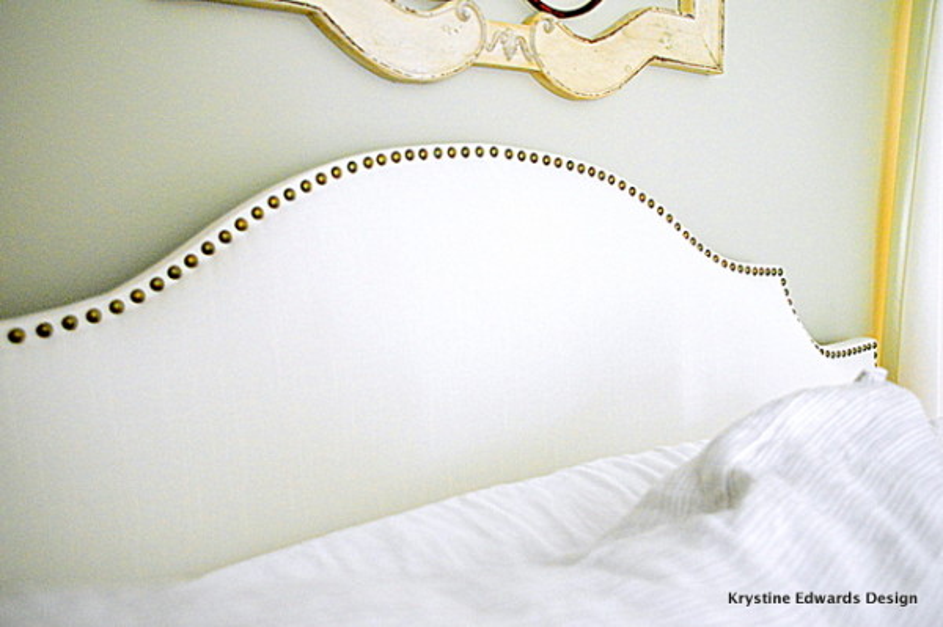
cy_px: 314
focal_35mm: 33
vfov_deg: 39.9
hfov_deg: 57.3
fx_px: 864
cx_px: 472
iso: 6400
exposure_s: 1/4
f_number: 3.8
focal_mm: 22
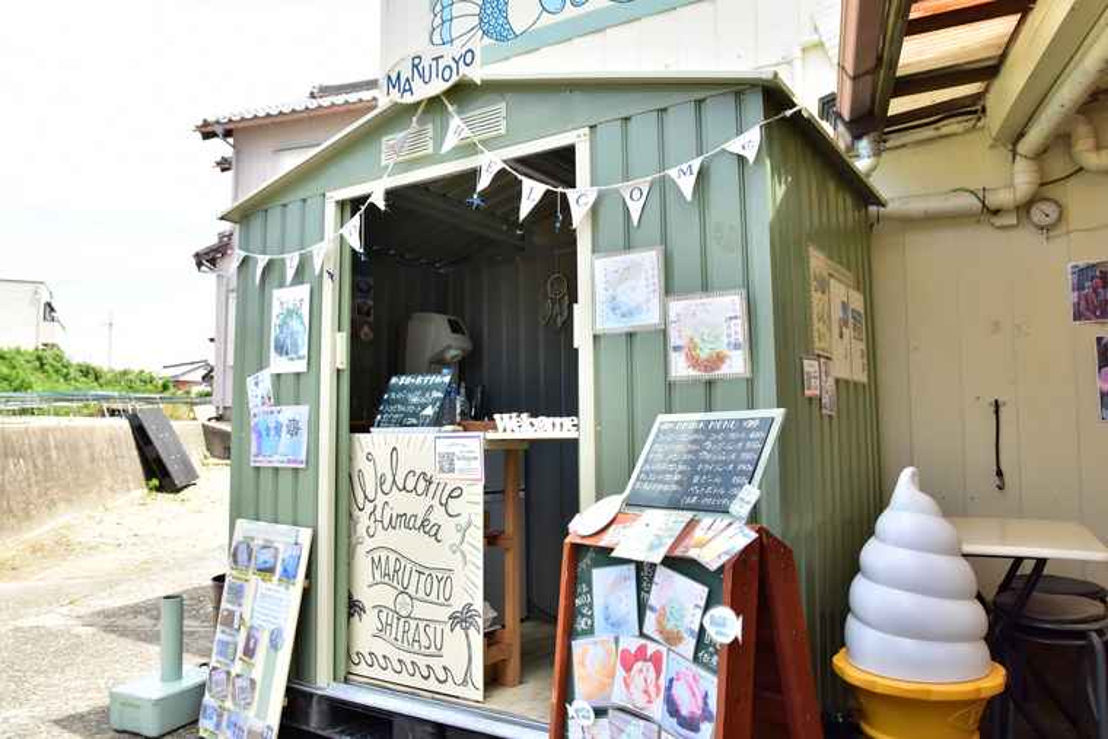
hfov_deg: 70.4
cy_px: 370
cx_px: 554
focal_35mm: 26
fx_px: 785
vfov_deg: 50.4
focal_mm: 17
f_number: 5.6
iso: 500
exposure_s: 1/500
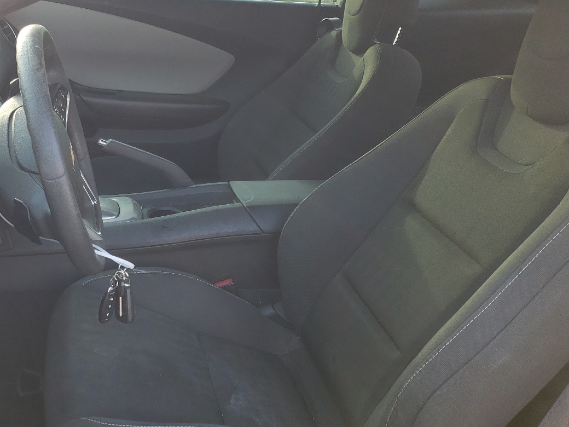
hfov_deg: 45.4
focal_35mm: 40
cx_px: 153
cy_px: 234
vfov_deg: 35.9
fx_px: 657
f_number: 1.5
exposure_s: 1/159
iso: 50
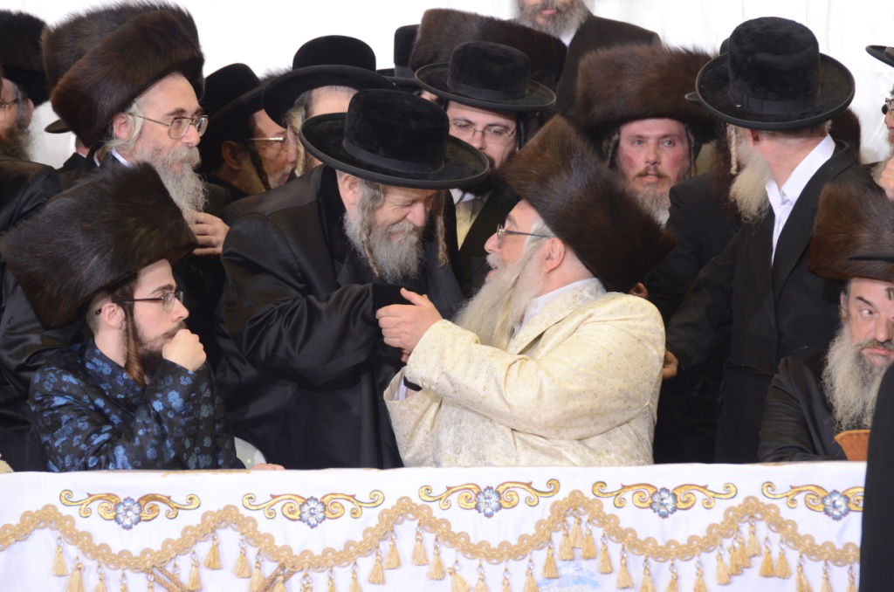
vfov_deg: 5.9
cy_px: 296
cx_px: 447
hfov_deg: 8.9
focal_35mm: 232
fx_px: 5761
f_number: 5
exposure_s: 1/160
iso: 1250
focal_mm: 155
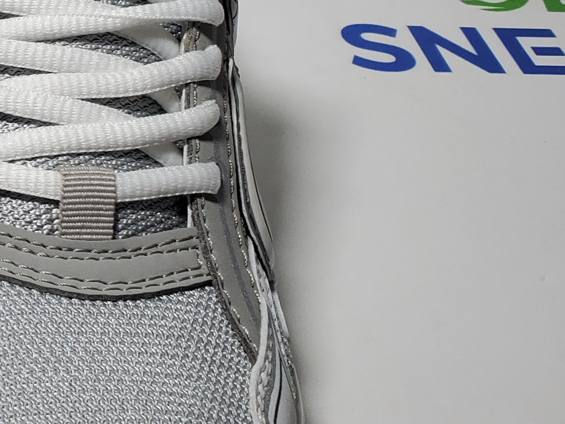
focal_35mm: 90
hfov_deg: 20.0
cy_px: 121
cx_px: -164
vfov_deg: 16.4
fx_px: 1469
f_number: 2.4
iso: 50
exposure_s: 1/245
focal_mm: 4.3
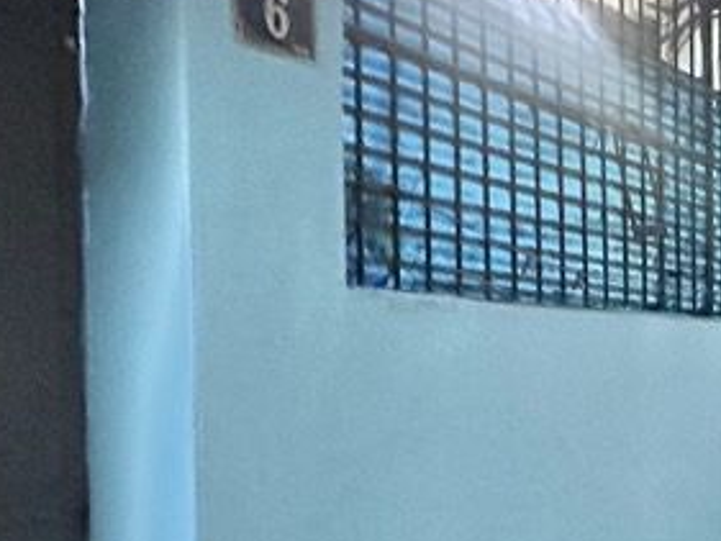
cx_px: 459
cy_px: 413
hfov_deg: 37.2
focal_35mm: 51
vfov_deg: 28.1
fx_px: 1063
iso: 2000
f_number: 2.2
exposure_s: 1/30
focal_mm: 2.22
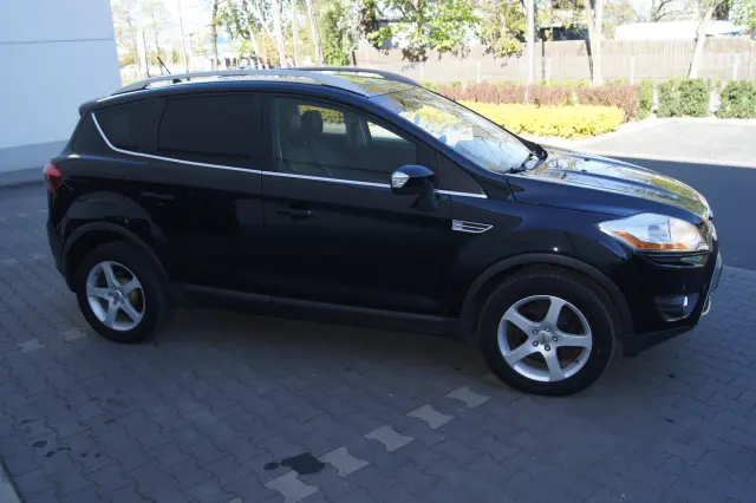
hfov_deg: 62.0
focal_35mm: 30
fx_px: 630
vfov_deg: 43.6
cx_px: 378
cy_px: 252
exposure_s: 1/100
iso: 100
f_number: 5.6
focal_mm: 20
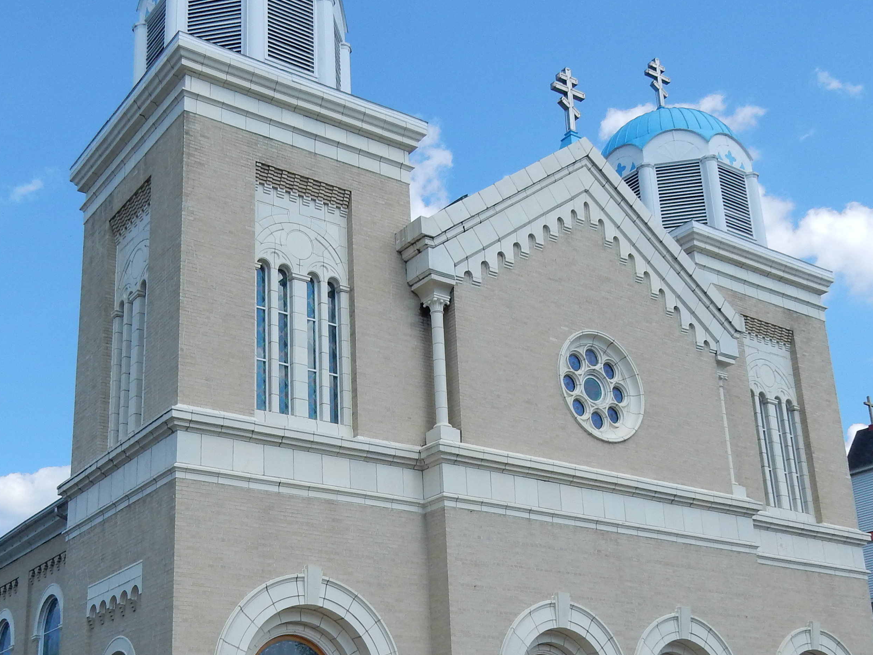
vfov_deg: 31.3
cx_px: 386
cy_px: 422
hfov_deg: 41.2
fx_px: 1160
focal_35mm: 46
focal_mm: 4.5
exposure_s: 1/1250
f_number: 3.7
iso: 125
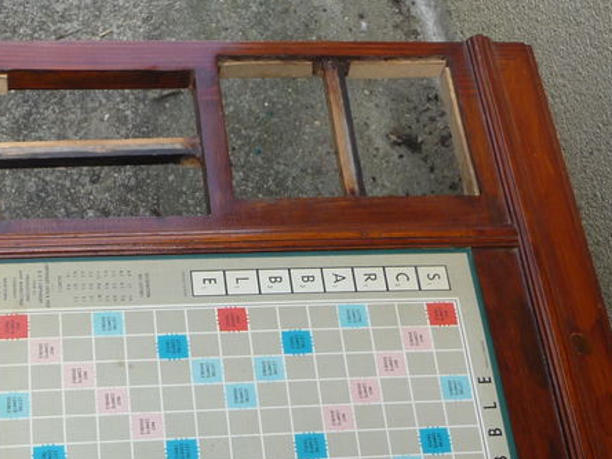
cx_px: 234
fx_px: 1114
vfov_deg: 22.5
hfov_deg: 30.6
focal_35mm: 63
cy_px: 441
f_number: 3.3
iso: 100
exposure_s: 1/250
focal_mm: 4.7
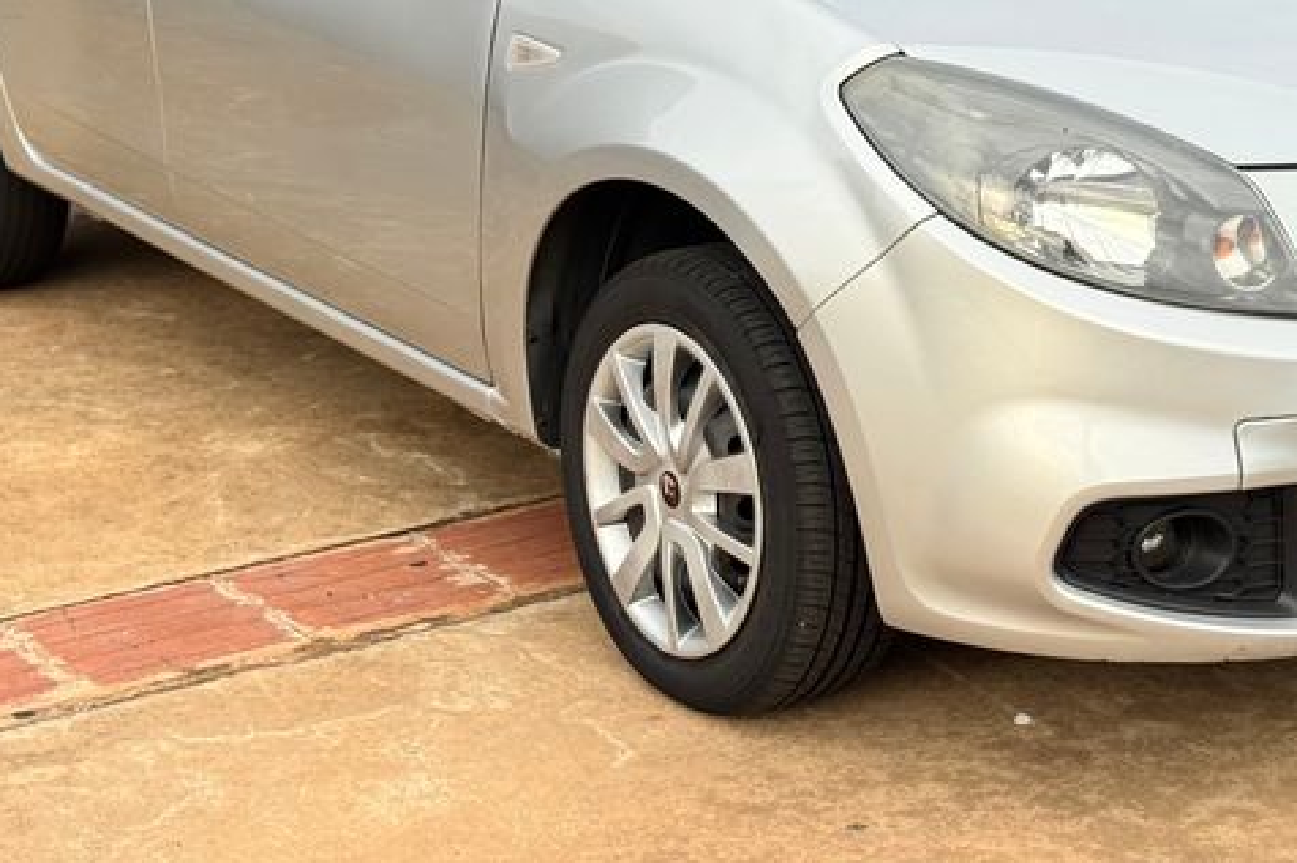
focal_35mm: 85
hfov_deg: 23.8
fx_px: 3061
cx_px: 875
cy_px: 128
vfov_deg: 15.9
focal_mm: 6.76
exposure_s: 1/503
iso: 64
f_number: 1.78
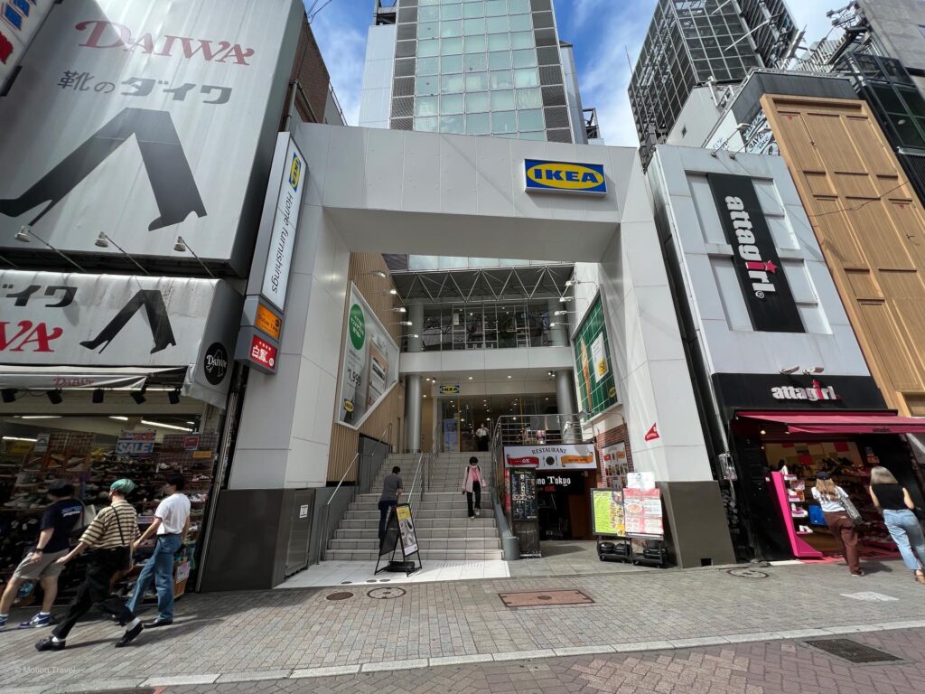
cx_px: 462
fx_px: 347
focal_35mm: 13
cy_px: 347
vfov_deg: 89.9
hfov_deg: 106.2
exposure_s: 1/903
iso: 32
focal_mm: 1.57
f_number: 1.8
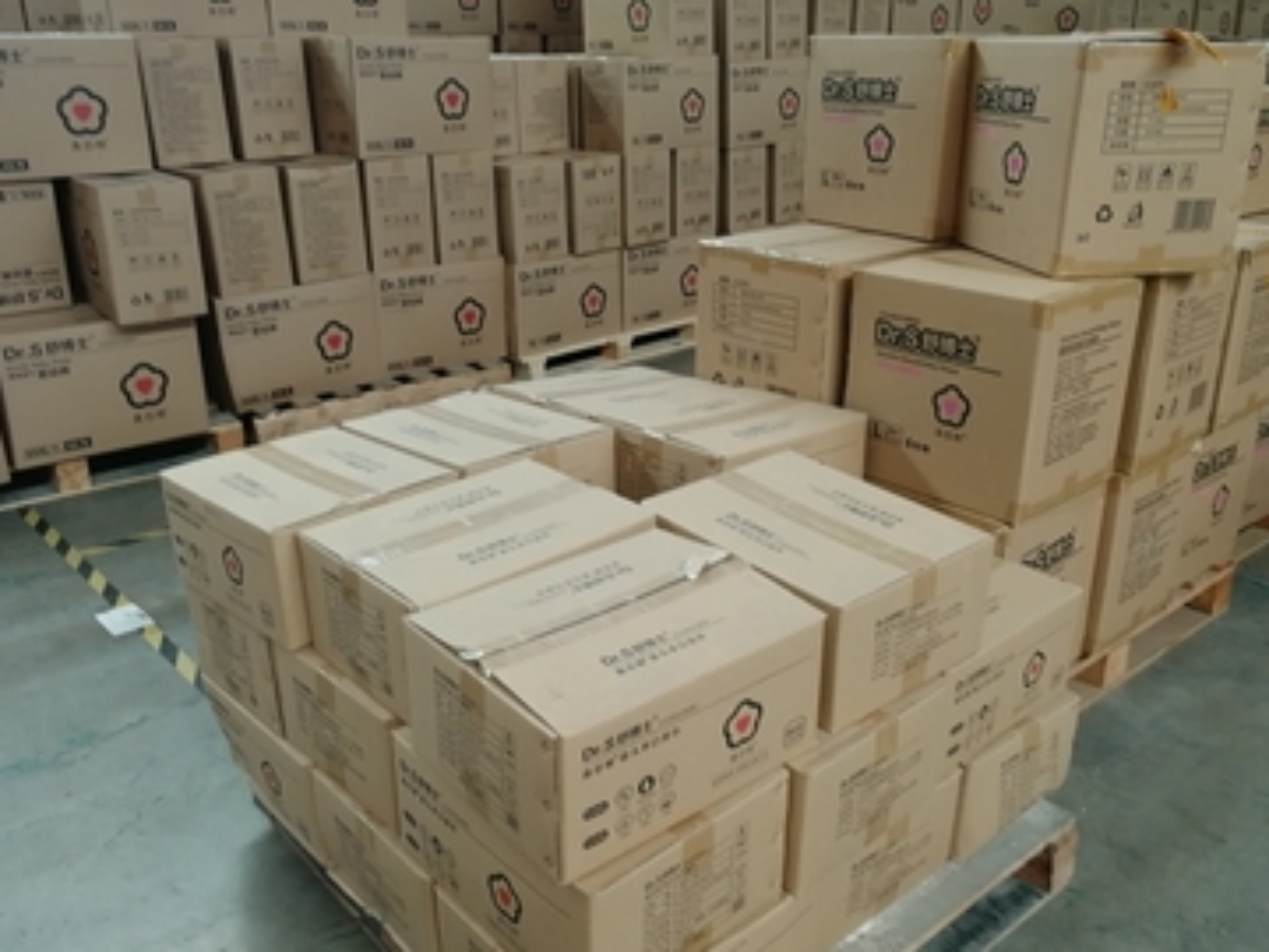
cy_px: 441
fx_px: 1100
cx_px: 652
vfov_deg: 46.8
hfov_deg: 60.0
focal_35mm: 30
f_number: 2.2
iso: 200
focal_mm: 3.95
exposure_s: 1/40
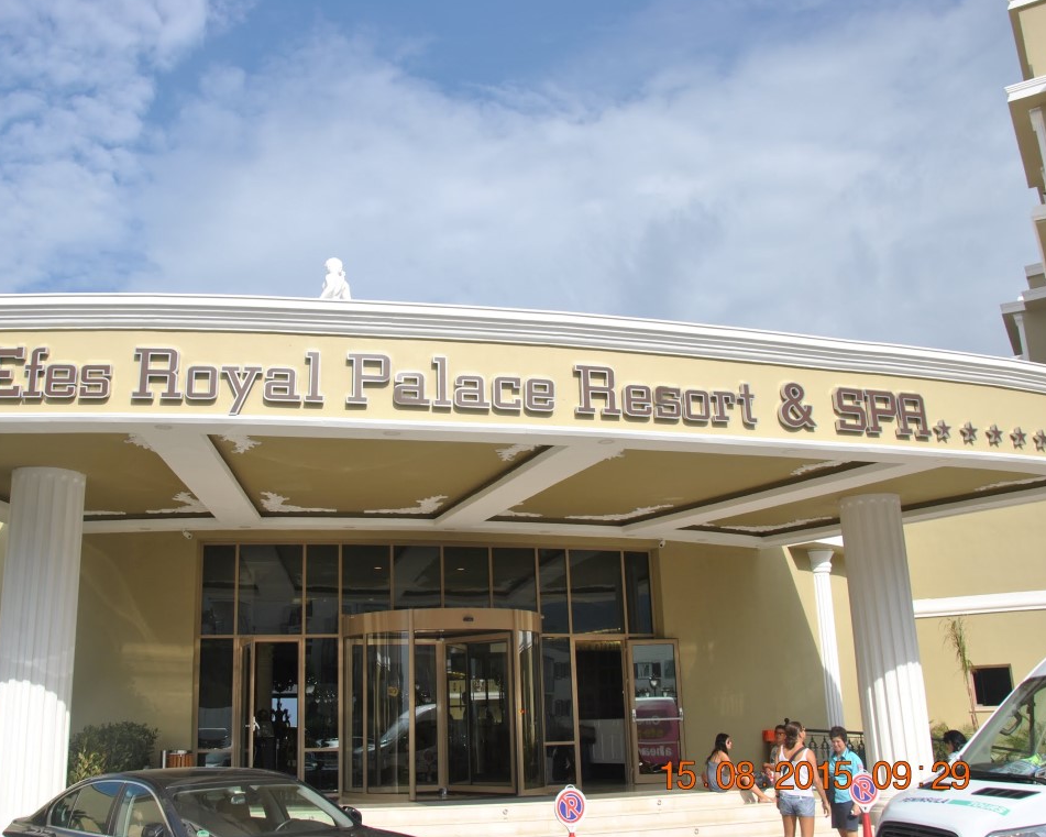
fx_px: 1053
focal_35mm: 34
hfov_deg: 52.7
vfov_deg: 43.4
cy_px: 417
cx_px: 459
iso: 100
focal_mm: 20
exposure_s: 1/250
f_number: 8
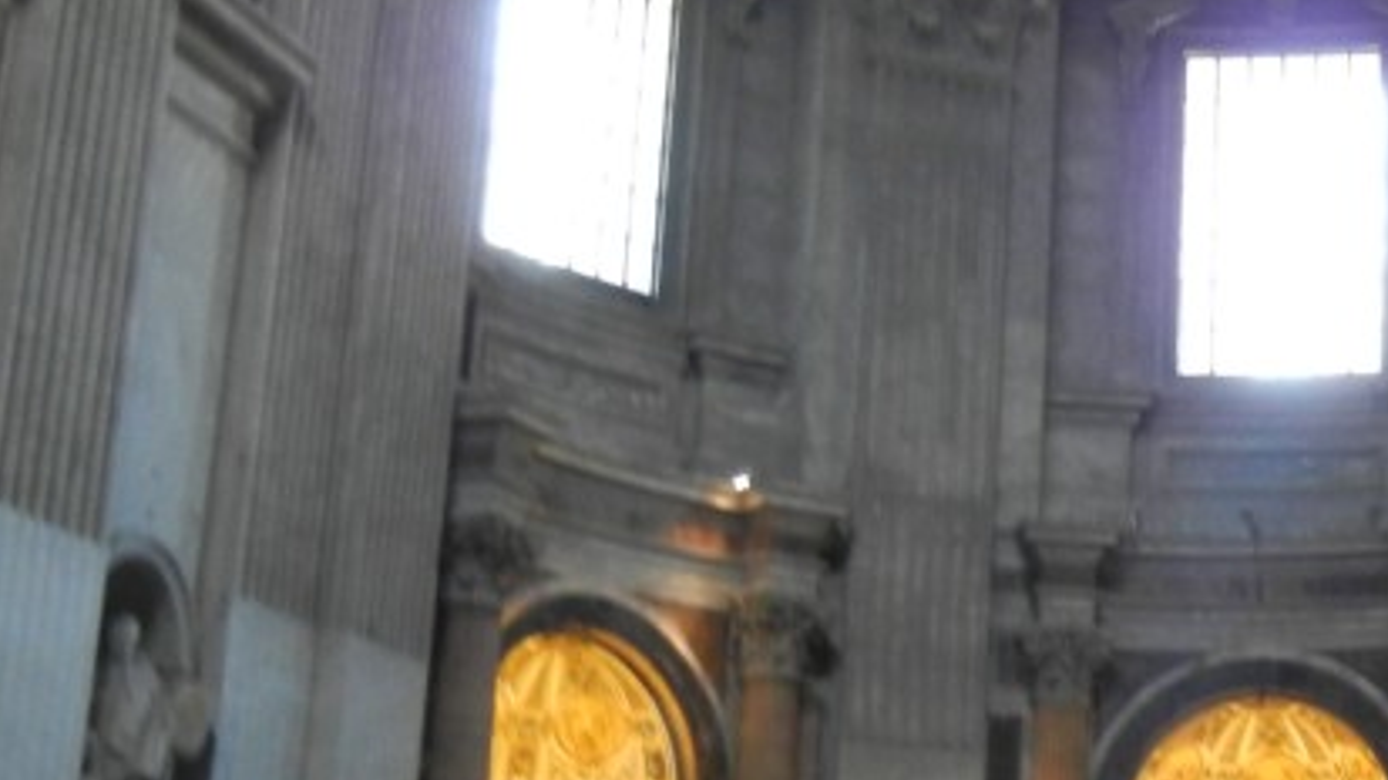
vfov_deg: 14.9
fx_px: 2980
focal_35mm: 81
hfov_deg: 25.2
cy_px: 360
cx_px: 1334
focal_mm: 5.4
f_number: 3.5
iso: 200
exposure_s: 1/3.5
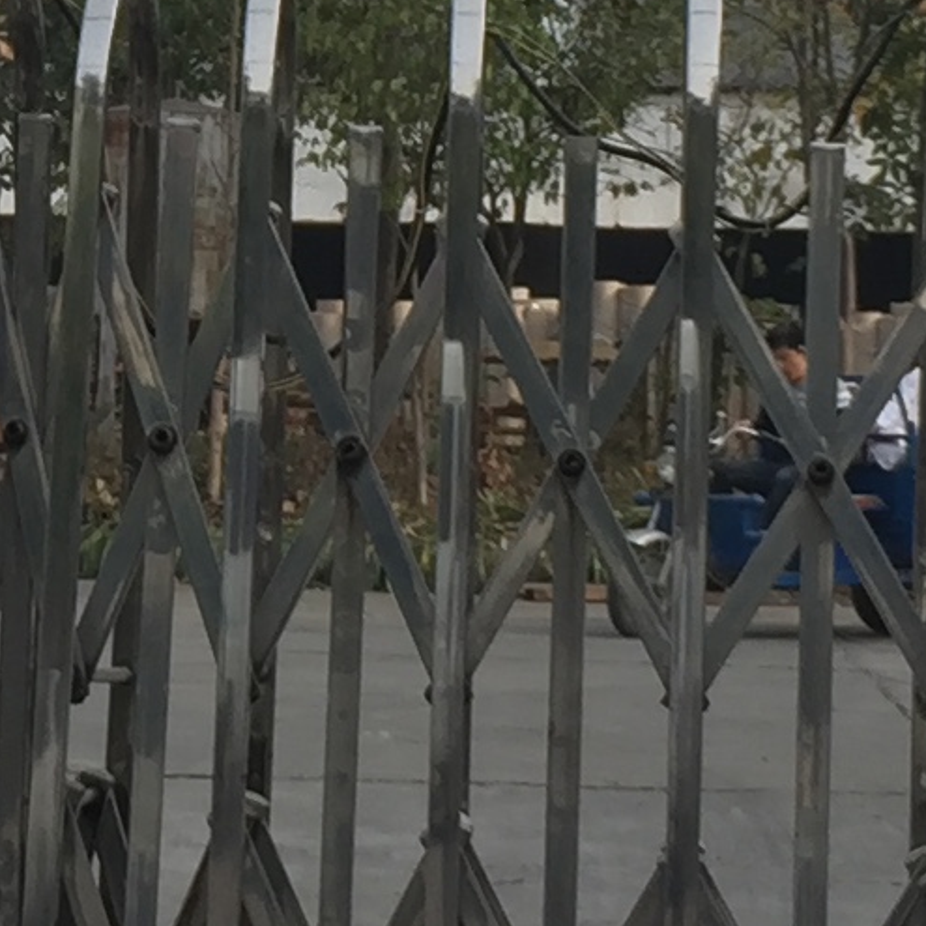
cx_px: -277
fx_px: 5115
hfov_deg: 10.1
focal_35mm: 169
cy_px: 2
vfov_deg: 10.3
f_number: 2.2
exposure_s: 1/542
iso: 32
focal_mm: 4.15
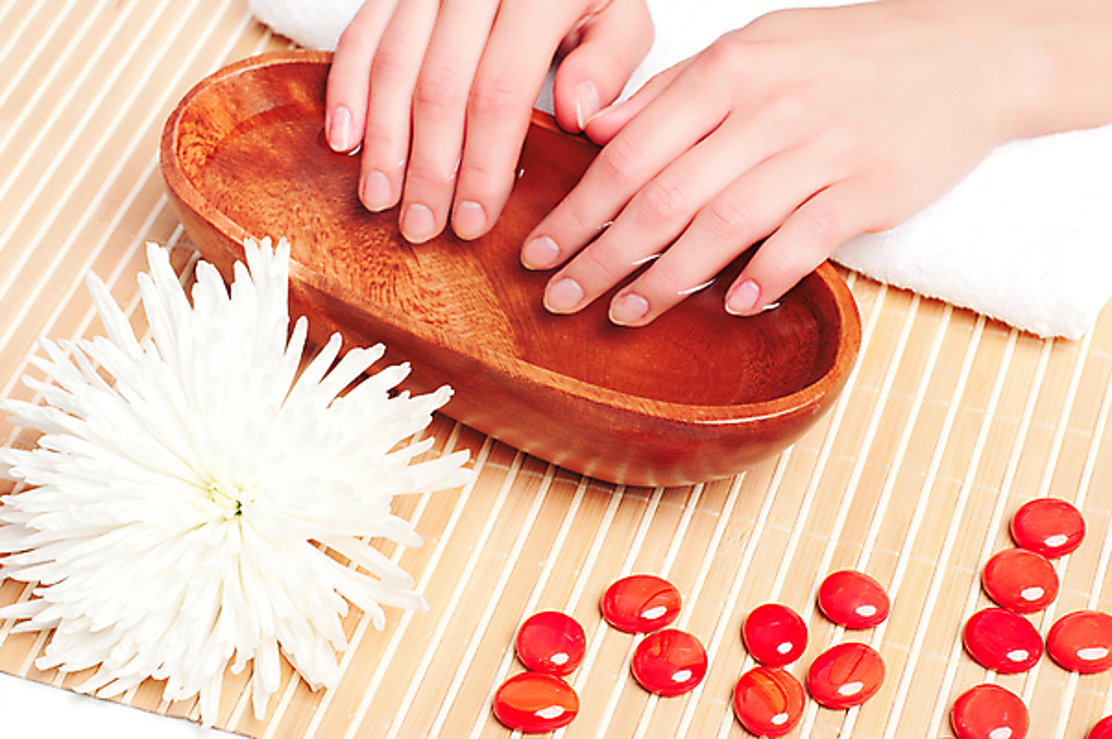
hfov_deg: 27.0
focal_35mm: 75
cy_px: 370
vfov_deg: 18.1
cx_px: 556
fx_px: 2314
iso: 100
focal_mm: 50
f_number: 6.3
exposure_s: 1/160
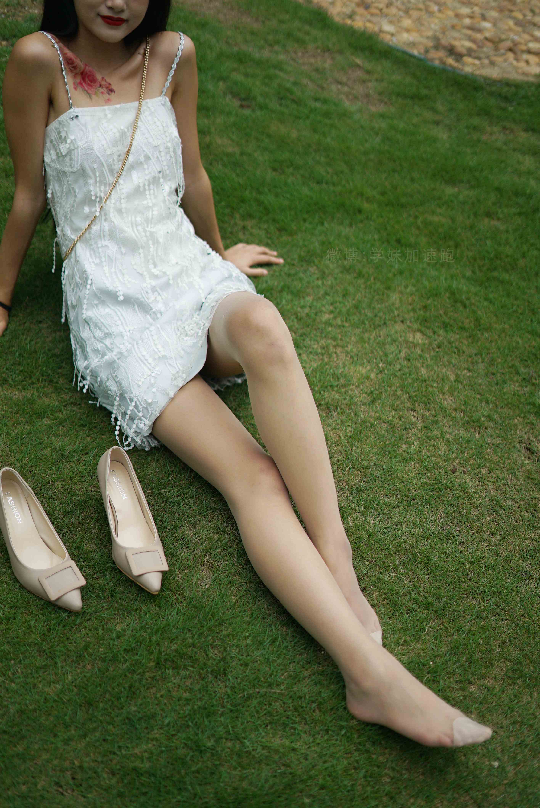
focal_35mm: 50
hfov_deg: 27.0
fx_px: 1123
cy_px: 404
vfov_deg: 39.6
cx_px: 270
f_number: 1.8
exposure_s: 1/6400
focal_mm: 50
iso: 200
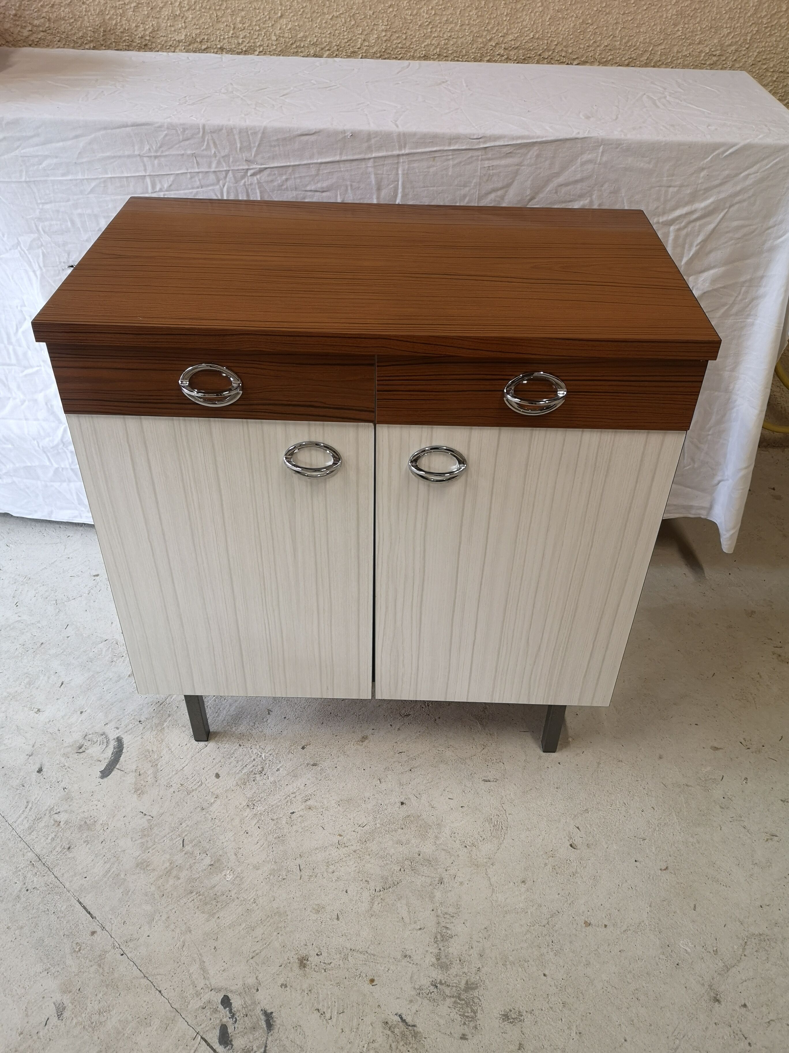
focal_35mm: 27
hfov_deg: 51.4
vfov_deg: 65.3
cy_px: 526
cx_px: 394
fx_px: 821
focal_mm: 5.58
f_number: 1.8
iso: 100
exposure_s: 1/50
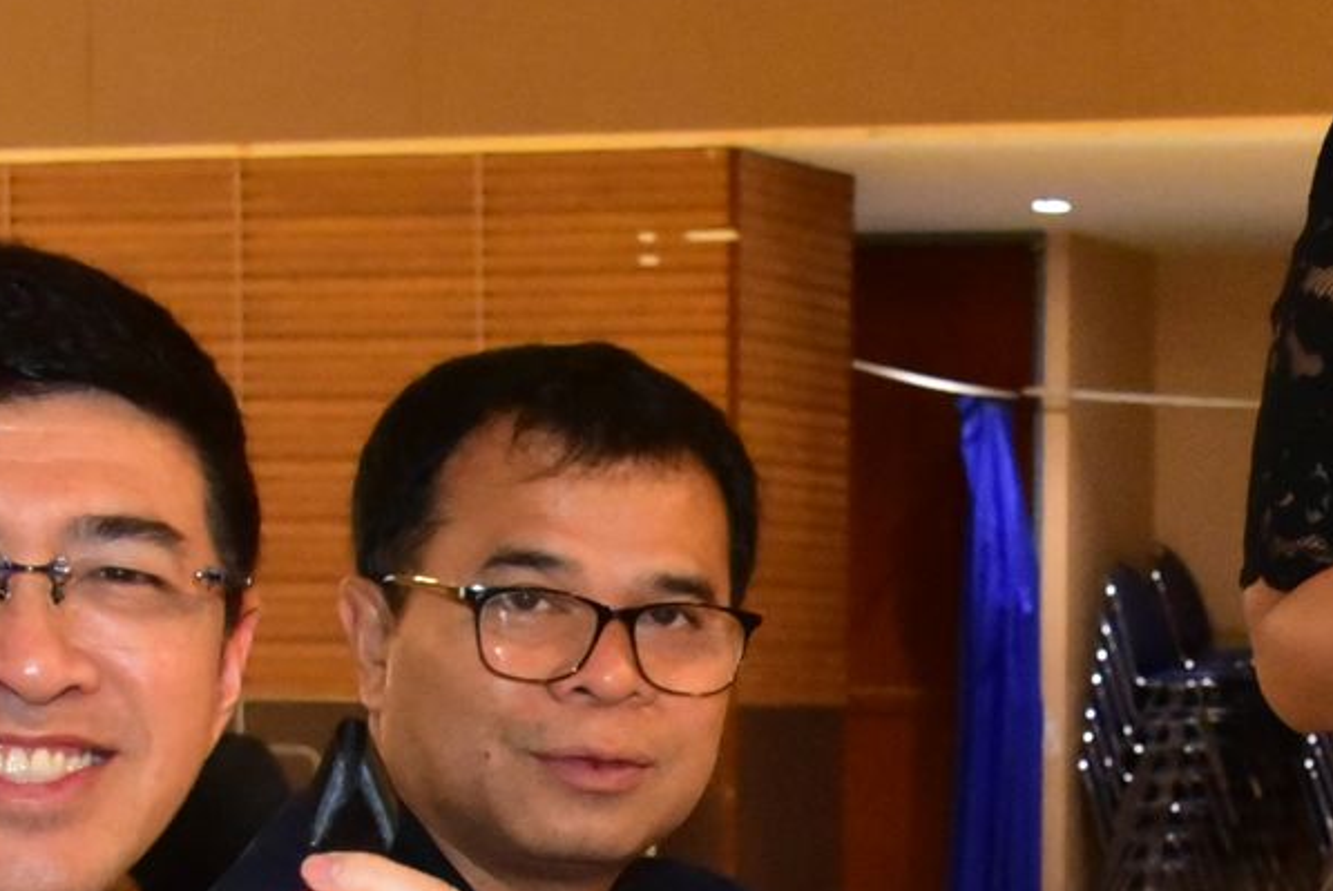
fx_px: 4965
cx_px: 1373
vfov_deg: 10.2
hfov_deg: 15.0
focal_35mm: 134
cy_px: 914
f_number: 6.3
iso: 8000
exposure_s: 1/100
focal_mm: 32
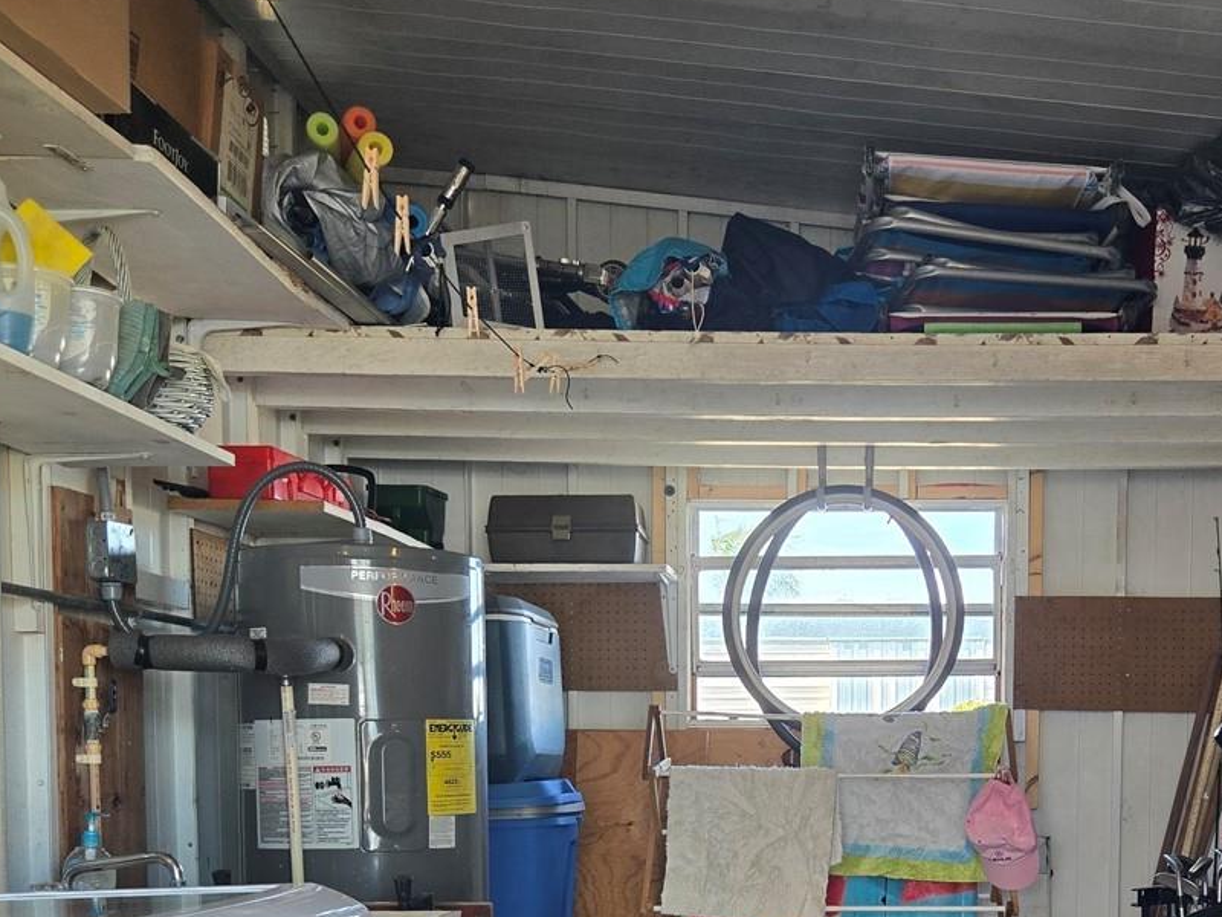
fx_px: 1624
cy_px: 870
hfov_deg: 40.4
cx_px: 866
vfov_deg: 29.8
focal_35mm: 46
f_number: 1.8
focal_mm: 5.4
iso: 100
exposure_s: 1/120
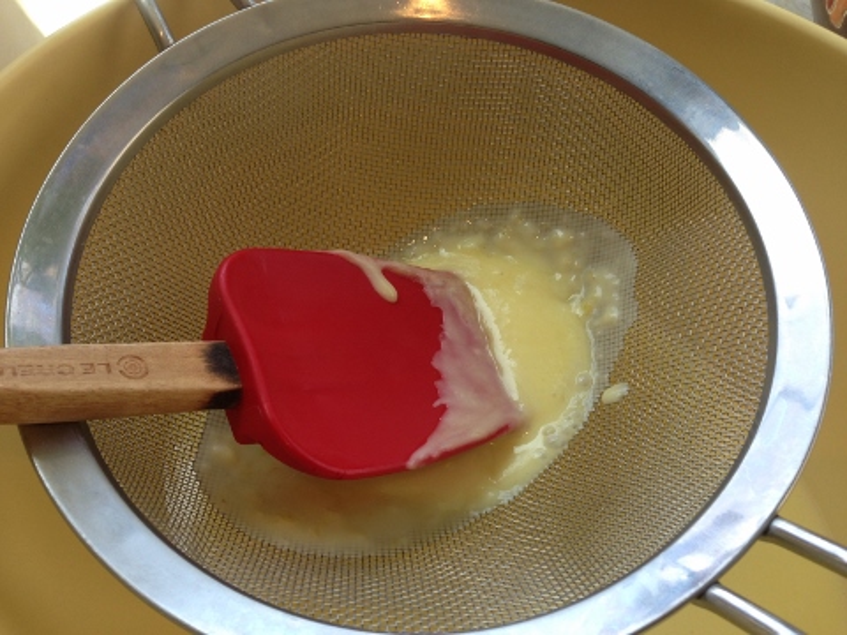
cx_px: 424
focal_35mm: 33
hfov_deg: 55.4
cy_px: 318
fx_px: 807
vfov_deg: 42.9
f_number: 2.4
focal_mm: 4.12
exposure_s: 1/129
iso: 50
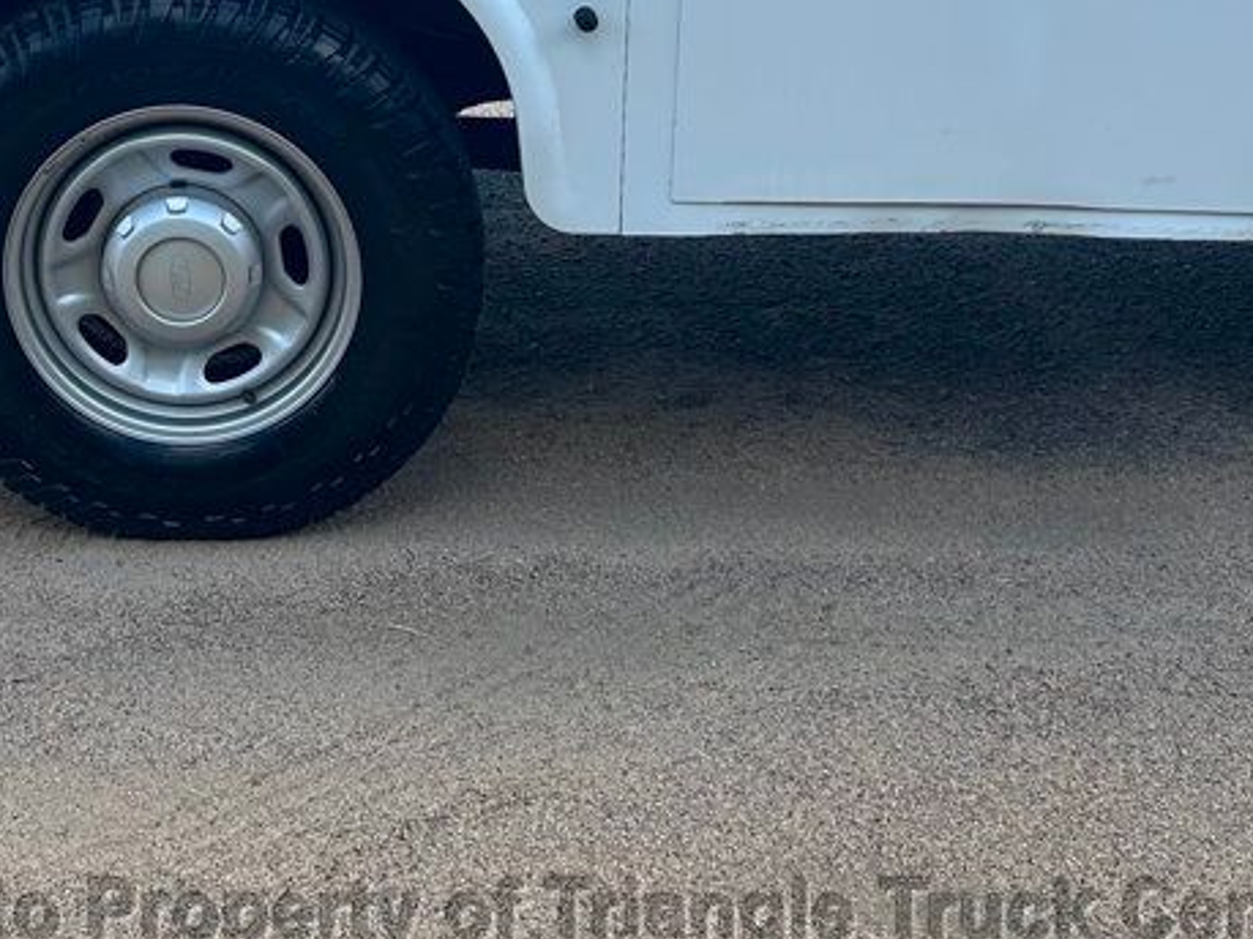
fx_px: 2099
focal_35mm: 58
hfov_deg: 31.7
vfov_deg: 23.9
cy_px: -44
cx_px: 128
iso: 50
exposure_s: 1/1488
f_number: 1.5
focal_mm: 5.7
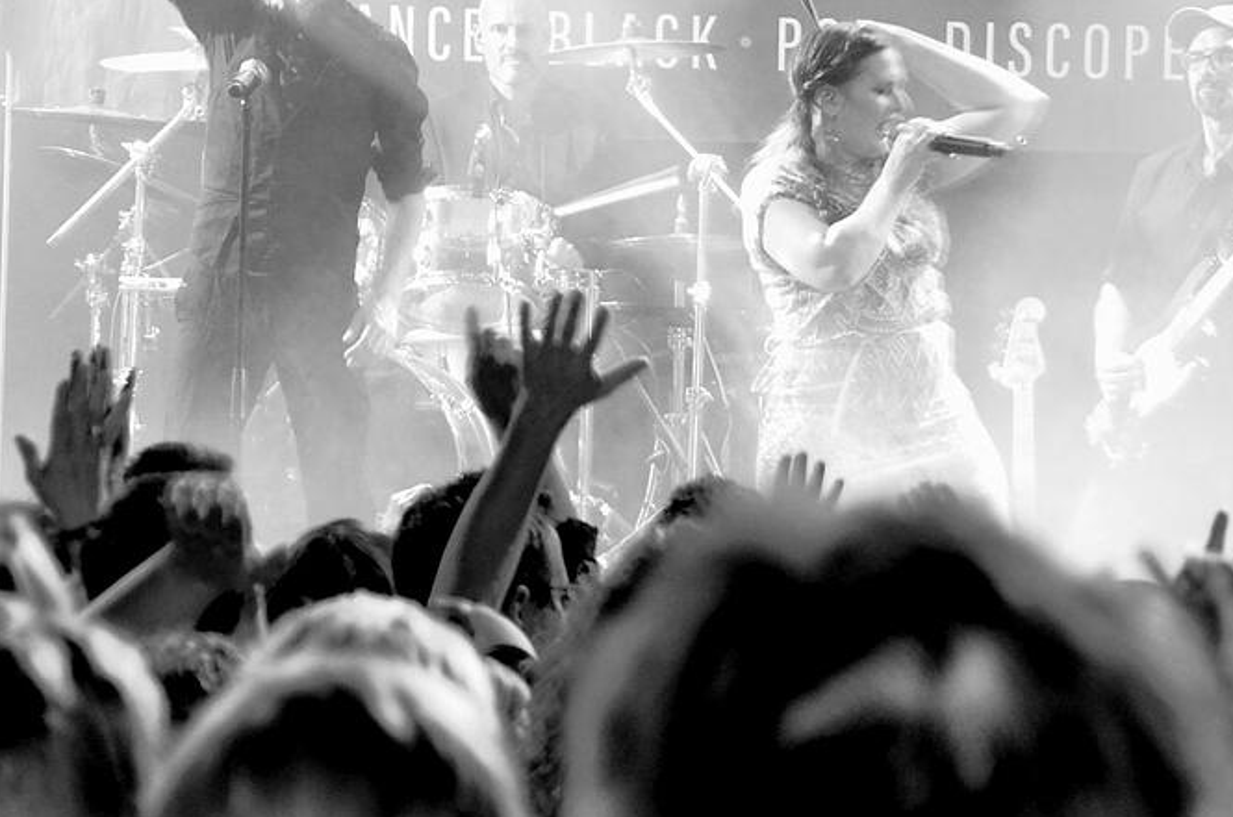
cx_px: 571
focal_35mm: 190
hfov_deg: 10.8
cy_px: 170
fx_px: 6496
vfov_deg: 7.2
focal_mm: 78
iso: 3200
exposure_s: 1/40
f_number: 5.6
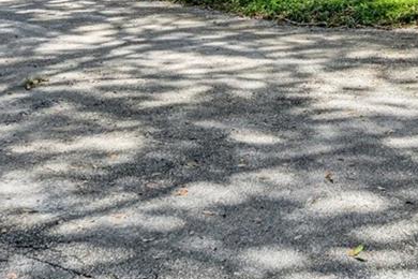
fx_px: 906
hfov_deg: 25.7
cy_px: -138
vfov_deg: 16.0
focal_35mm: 78
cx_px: 308
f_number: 5.6
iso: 110
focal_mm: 19
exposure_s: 1/250
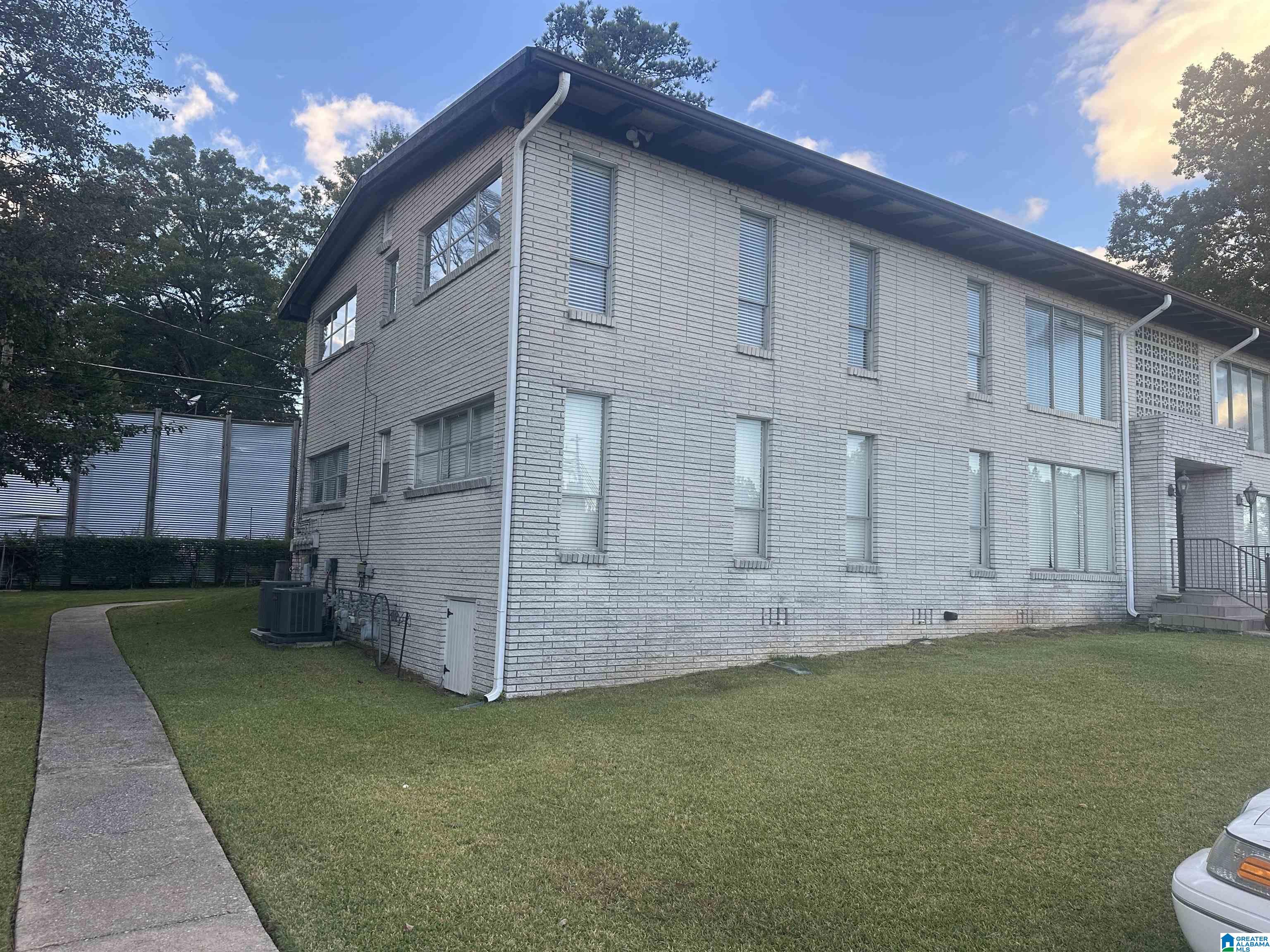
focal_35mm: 24
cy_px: 476
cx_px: 635
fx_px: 881
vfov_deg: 56.8
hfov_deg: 71.6
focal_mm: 6.86
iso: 80
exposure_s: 1/496
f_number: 1.78
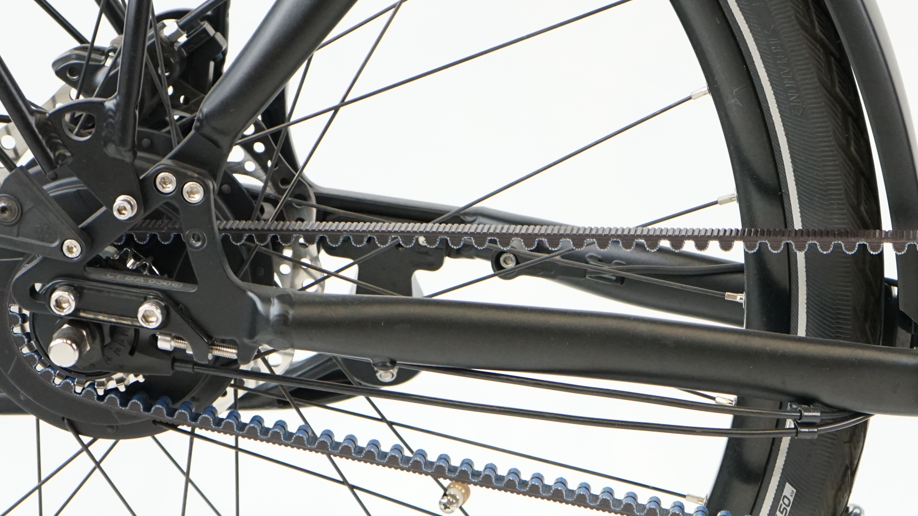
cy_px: 404
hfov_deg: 16.5
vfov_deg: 9.4
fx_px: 3140
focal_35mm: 129
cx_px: 777
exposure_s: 1/200
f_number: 5.6
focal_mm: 65
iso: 2500
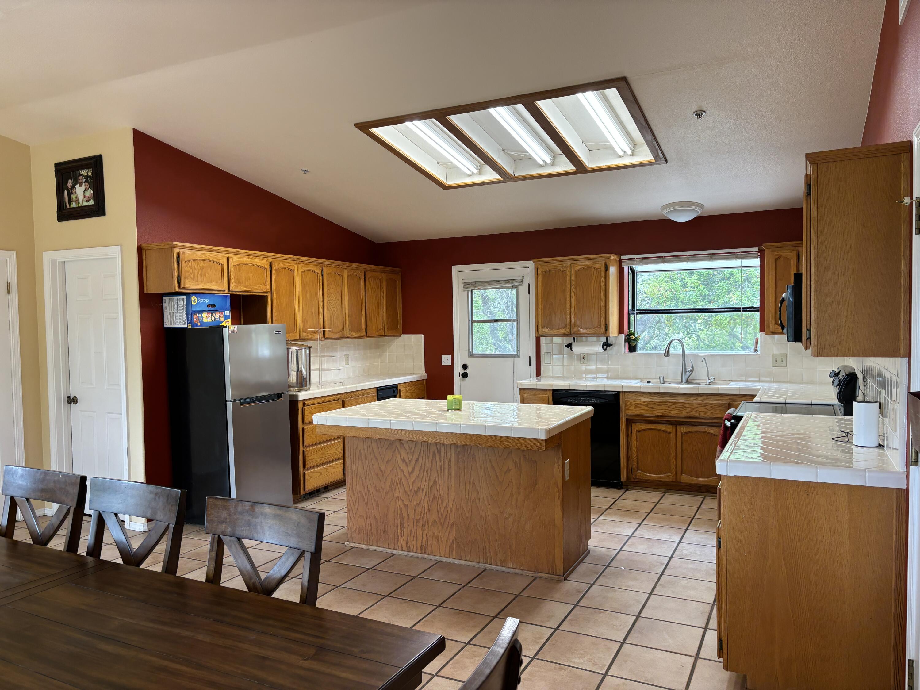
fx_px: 691
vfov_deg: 53.1
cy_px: 345
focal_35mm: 26
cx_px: 460
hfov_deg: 67.3
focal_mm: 5.96
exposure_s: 1/120
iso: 80
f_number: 1.6
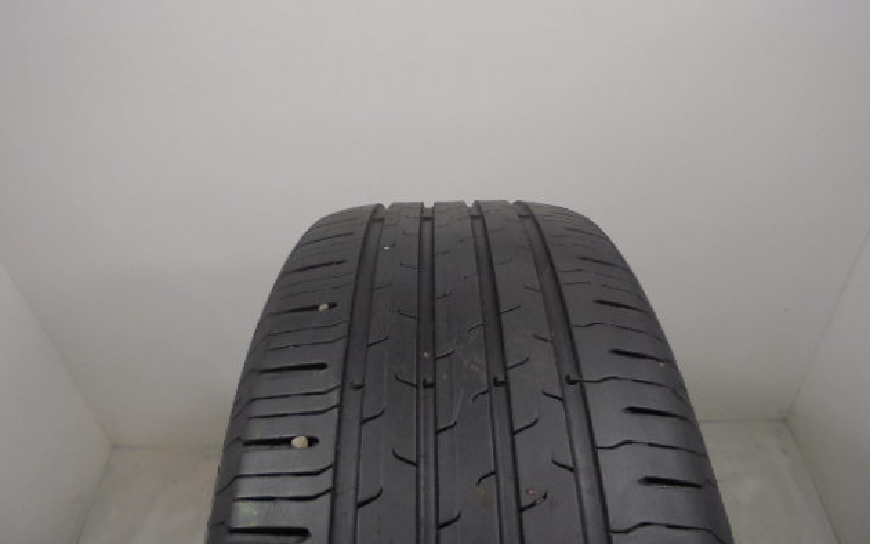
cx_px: 434
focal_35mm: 28
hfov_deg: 66.5
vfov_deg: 44.4
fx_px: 664
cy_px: 228
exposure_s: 1/30
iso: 100
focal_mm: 4.6
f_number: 3.5
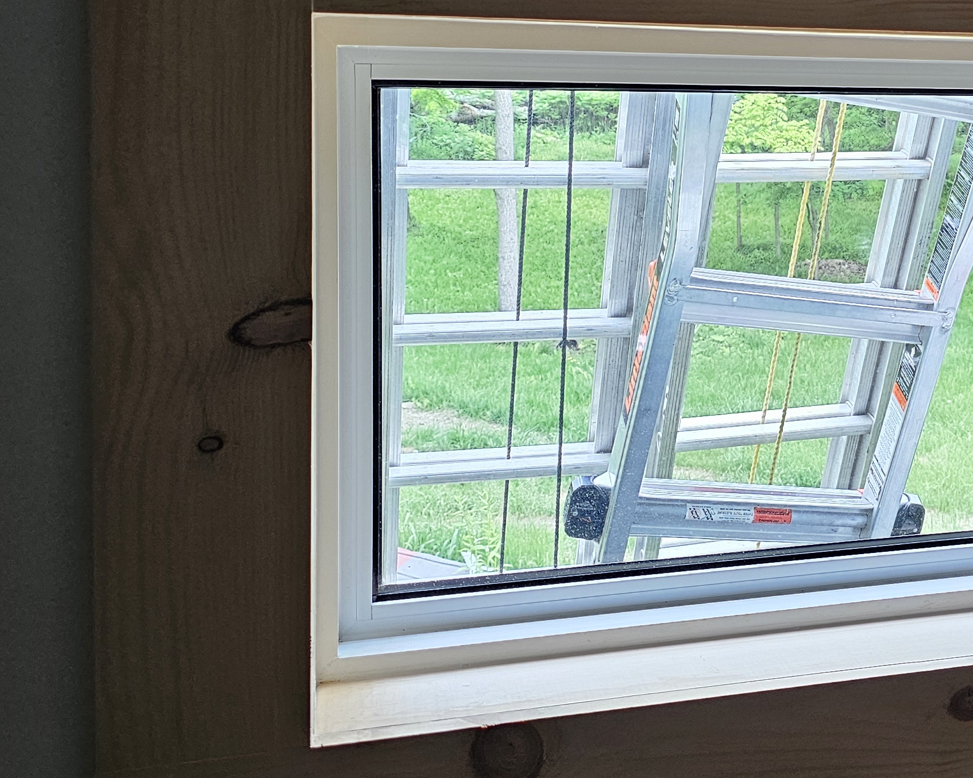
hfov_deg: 33.4
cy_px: 165
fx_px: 1526
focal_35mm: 53
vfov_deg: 28.1
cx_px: 889
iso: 250
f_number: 1.7
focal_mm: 6.3
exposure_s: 1/207
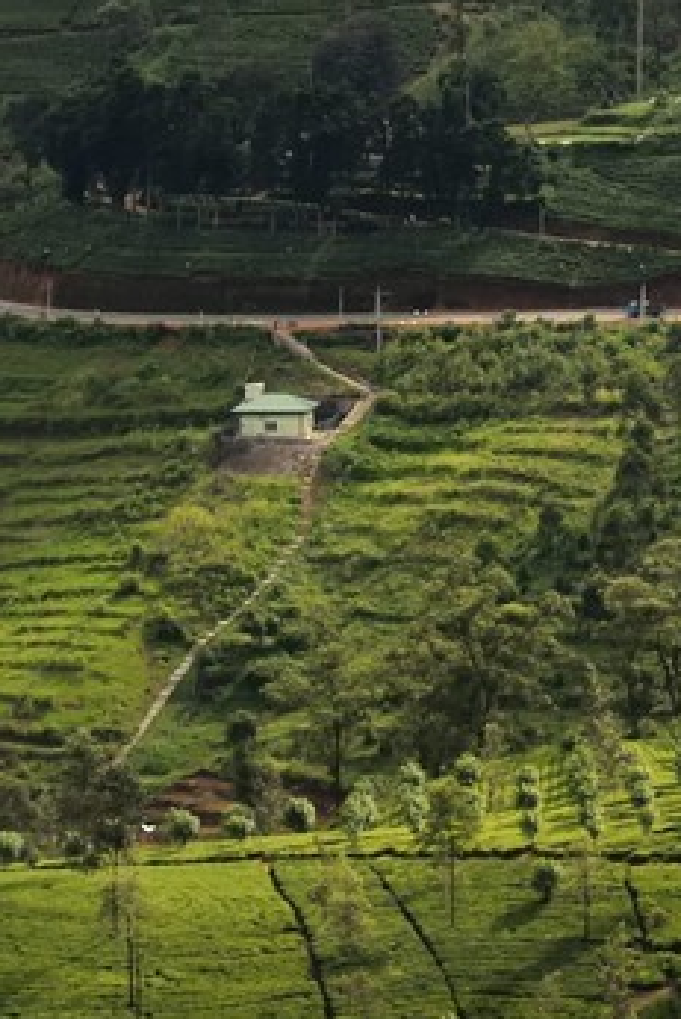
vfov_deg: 7.4
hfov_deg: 4.7
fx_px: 7851
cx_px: 2120
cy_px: -106
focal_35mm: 277
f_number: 10
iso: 800
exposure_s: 1/1600
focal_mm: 60
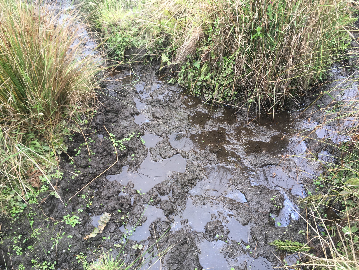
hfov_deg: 61.7
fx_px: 301
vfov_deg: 48.2
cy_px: 135
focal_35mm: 29
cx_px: 180
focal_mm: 4.15
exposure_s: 1/120
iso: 25
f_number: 2.2
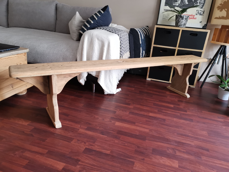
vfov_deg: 51.4
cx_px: 114
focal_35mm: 27
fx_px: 179
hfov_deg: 65.3
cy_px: 86
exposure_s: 1/50
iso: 250
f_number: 1.8
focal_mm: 5.58
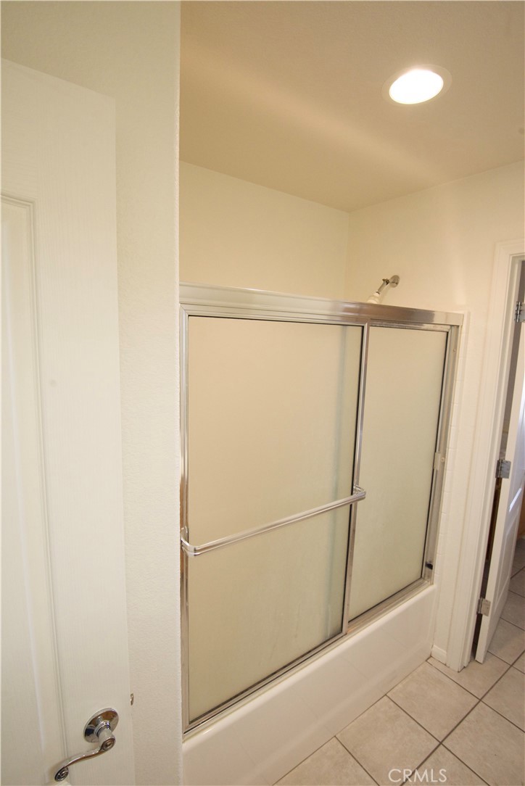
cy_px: 393
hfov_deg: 70.5
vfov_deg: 93.2
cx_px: 262
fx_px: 371
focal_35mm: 17
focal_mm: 17
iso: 4000
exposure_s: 1/100
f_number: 8
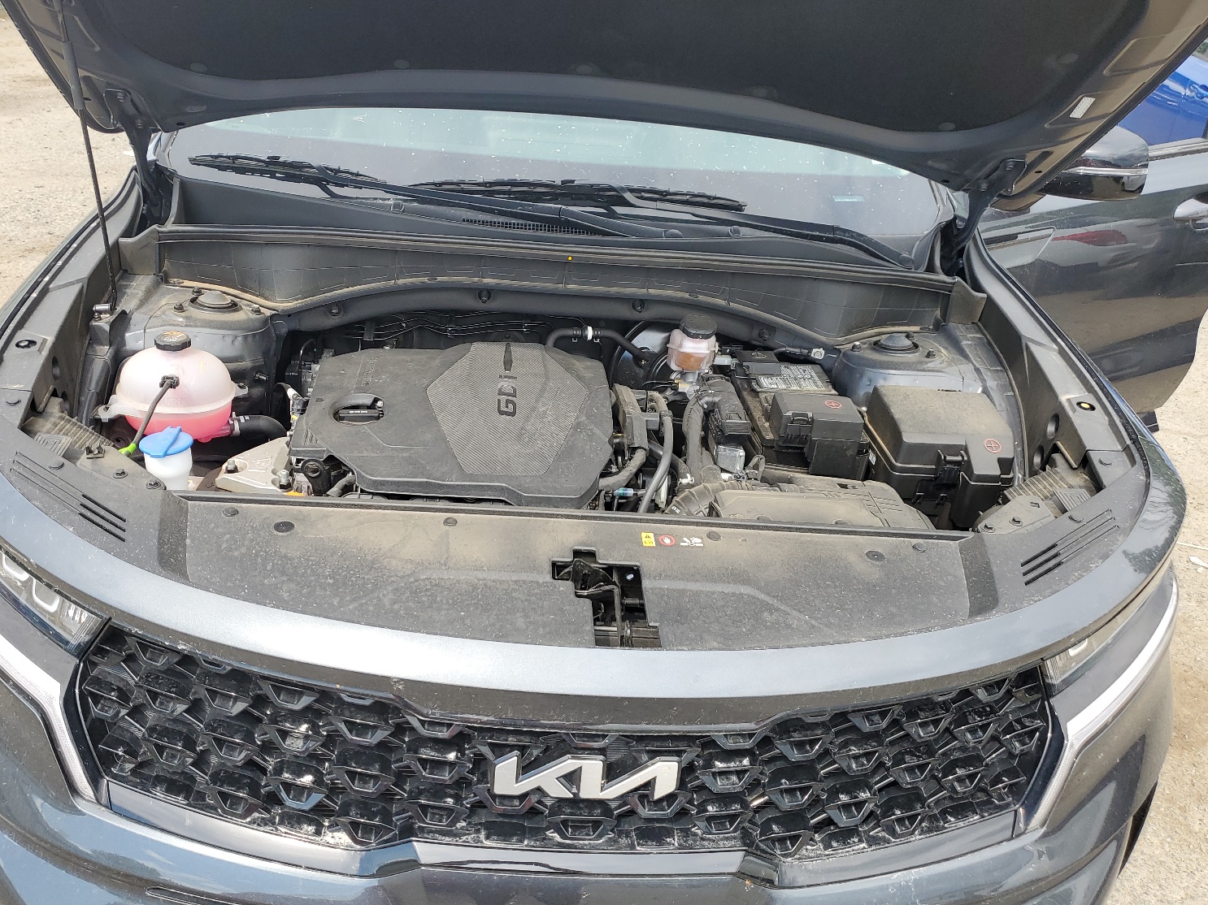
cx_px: 560
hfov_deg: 63.4
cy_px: 455
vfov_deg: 49.7
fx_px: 977
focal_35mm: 28
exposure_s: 1/714
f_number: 1.5
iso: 50
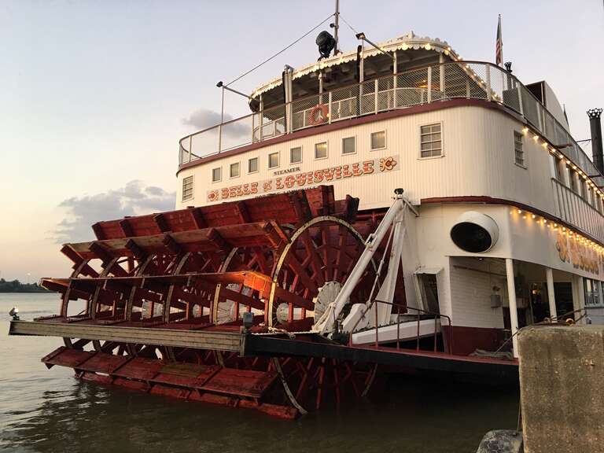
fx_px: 506
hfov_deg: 61.7
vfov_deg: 48.2
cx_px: 302
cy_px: 226
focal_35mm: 29
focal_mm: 4.15
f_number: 2.2
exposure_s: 1/30
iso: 40
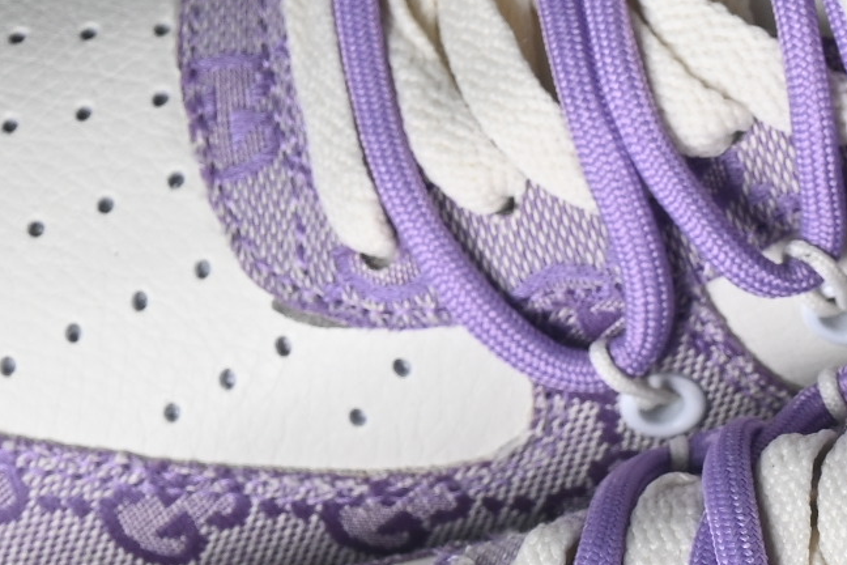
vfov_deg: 4.3
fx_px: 7575
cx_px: 992
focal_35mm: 322
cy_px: 528
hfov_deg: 6.4
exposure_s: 1/80
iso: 160
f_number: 7.1
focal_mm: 50
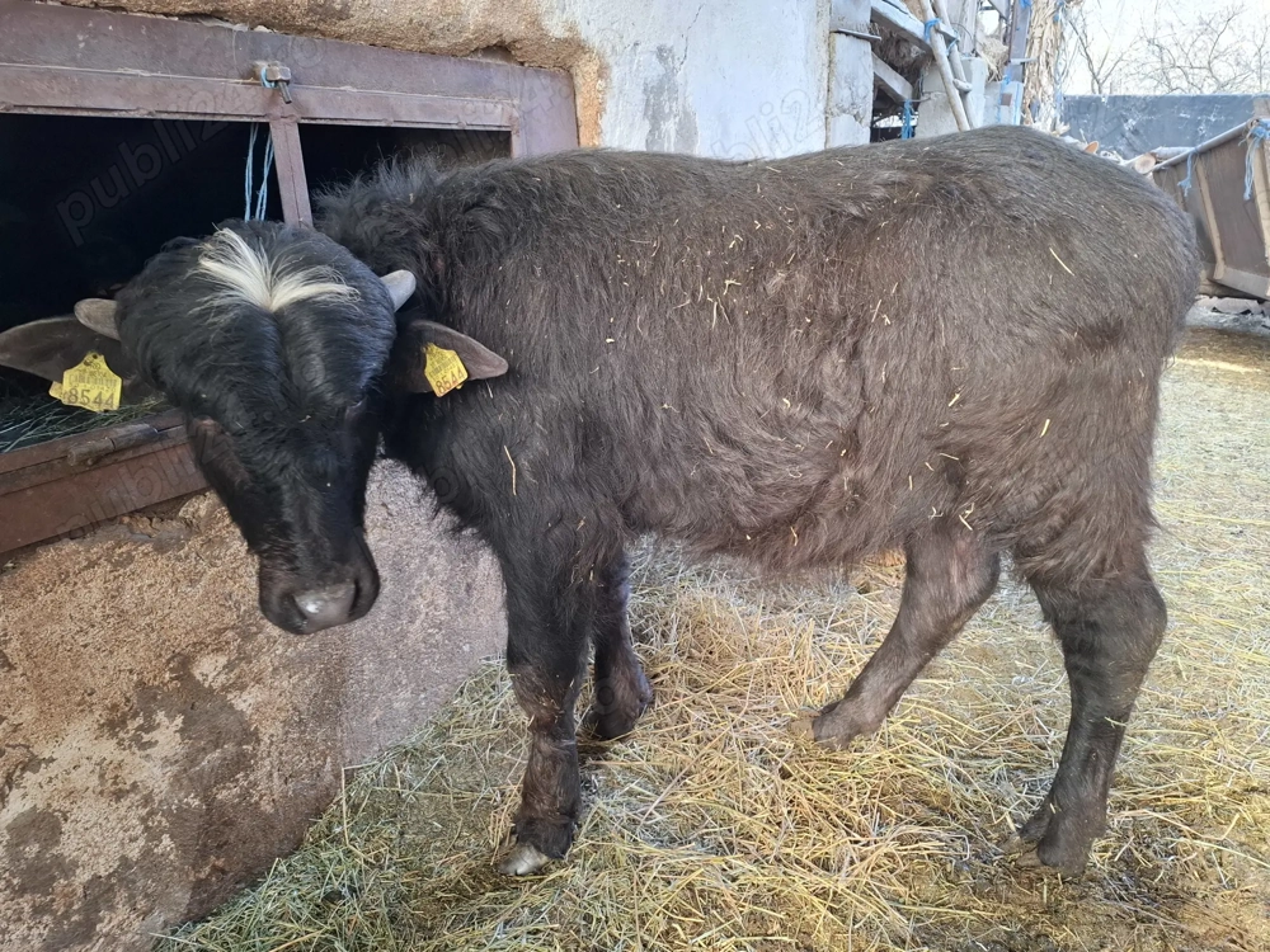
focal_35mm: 23
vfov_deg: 58.9
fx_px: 844
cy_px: 476
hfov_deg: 73.9
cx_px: 635
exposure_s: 1/100
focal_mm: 5.54
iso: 100
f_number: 1.8
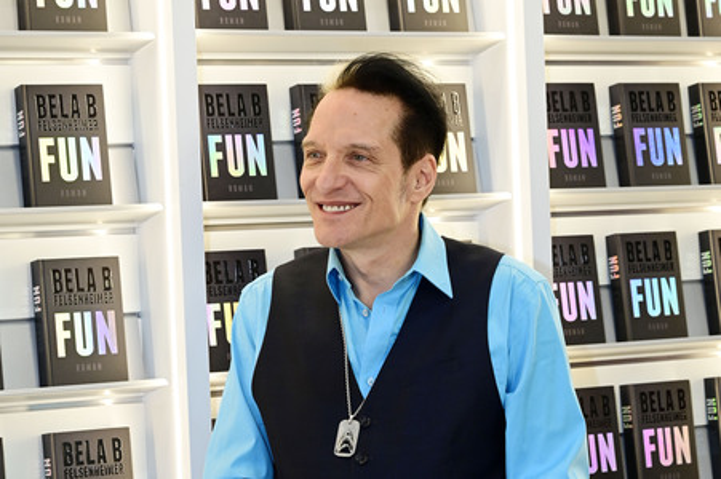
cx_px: 360
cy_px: 240
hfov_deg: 28.9
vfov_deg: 19.4
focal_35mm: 70
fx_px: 1401
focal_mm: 70
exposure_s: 1/200
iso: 1600
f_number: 5.6
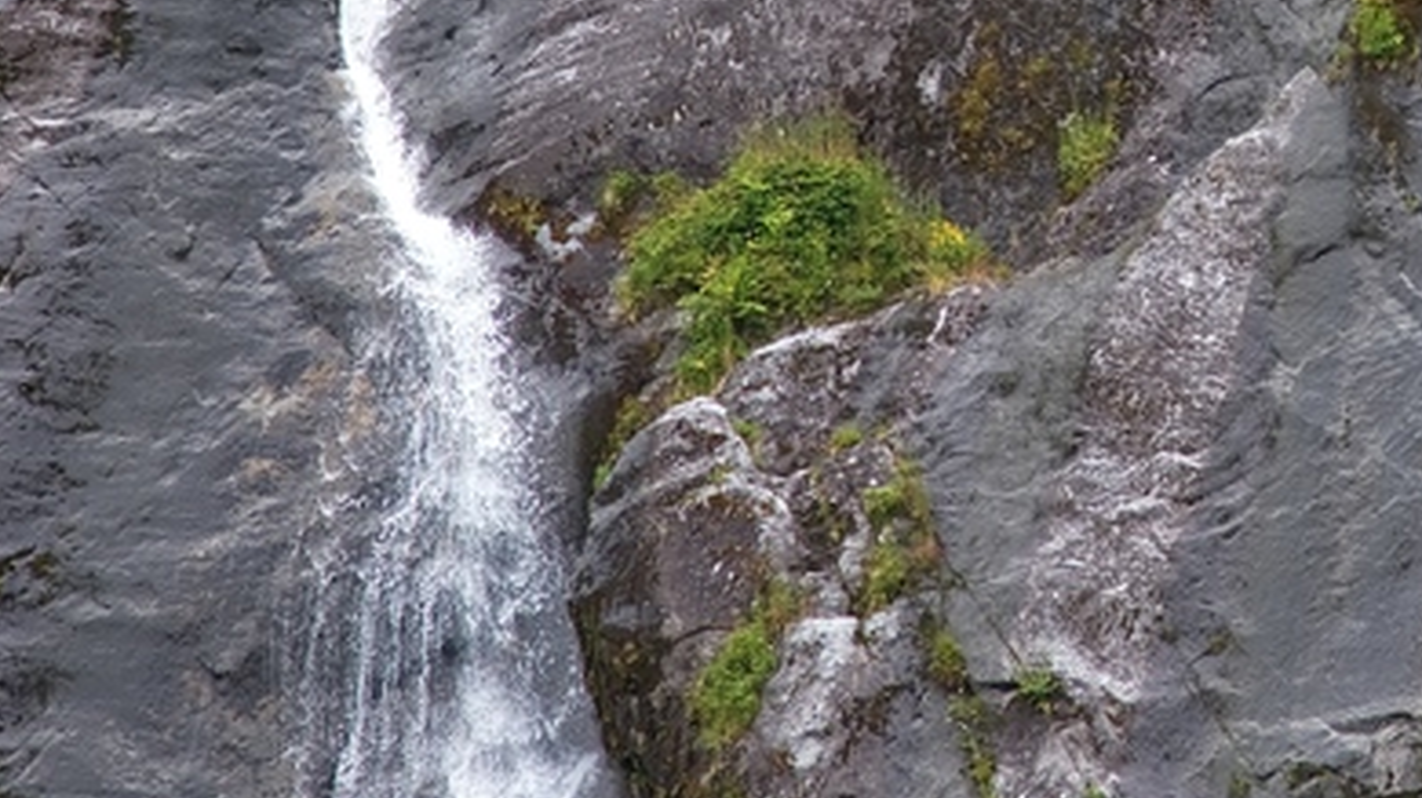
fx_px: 15566
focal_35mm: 413
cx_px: 1455
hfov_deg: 5.2
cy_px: -171
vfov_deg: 2.9
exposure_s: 1/250
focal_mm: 120
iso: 200
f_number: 4
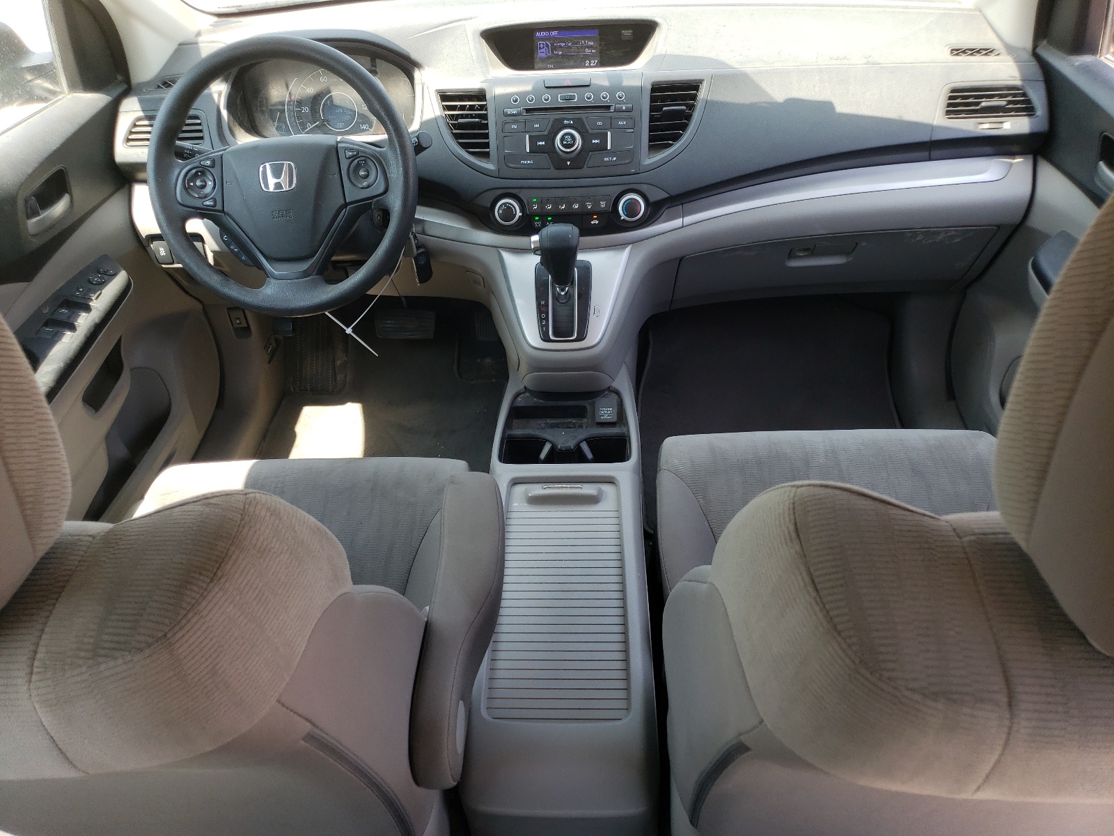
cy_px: 418
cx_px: 557
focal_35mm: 26
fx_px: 837
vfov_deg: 53.1
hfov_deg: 67.3
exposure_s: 1/270
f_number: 1.5
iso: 50
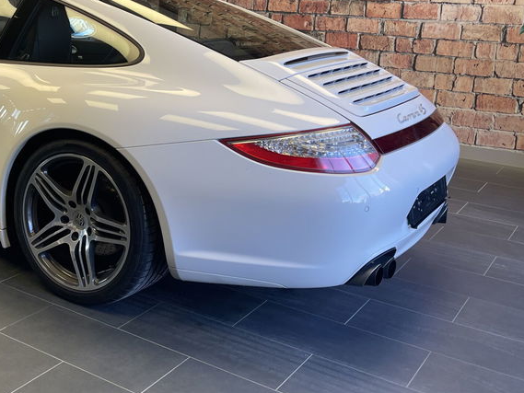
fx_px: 681
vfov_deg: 32.0
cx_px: 84
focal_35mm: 45
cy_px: 137
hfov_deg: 39.9
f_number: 1.6
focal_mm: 5.1
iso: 64
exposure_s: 1/100
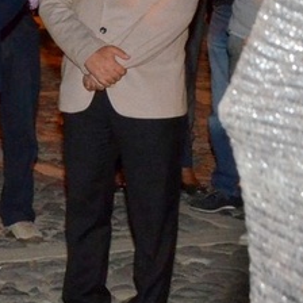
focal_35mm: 191
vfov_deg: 9.1
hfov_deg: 8.3
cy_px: 44
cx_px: -467
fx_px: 1891
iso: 3200
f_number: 10
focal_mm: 28
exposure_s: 1/60
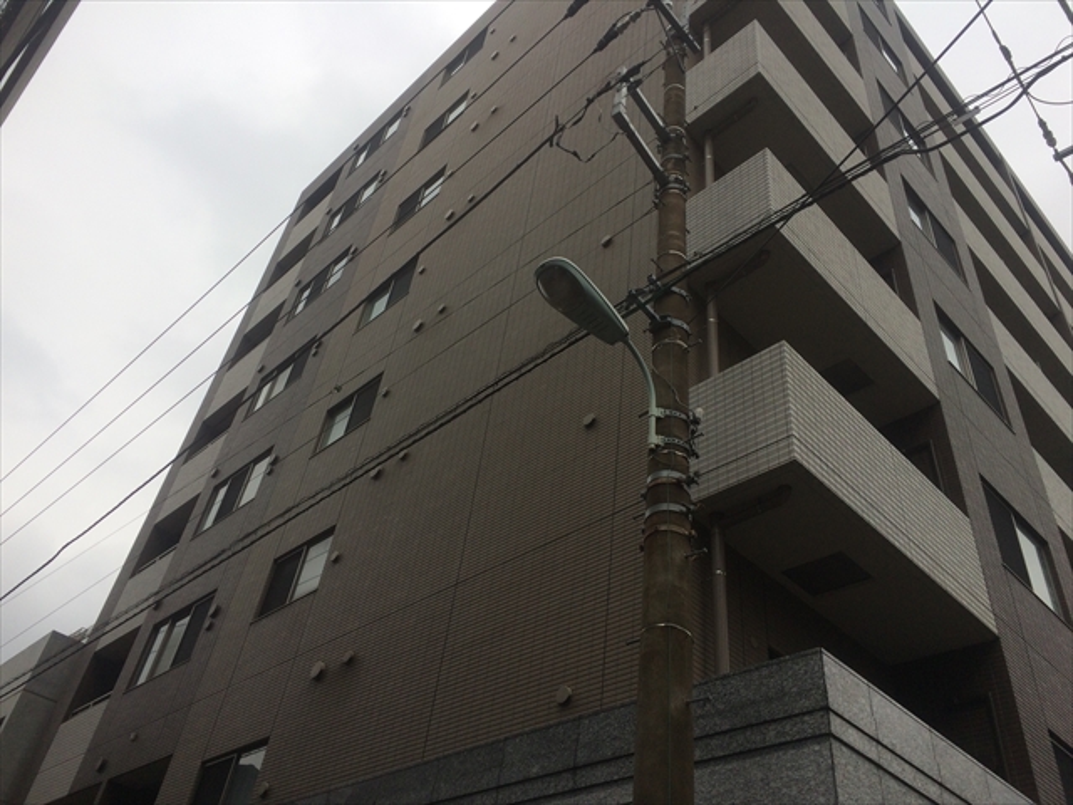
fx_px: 899
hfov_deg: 61.7
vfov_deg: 48.2
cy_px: 402
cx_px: 536
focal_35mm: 29
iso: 32
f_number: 2.2
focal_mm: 4.15
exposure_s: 1/662
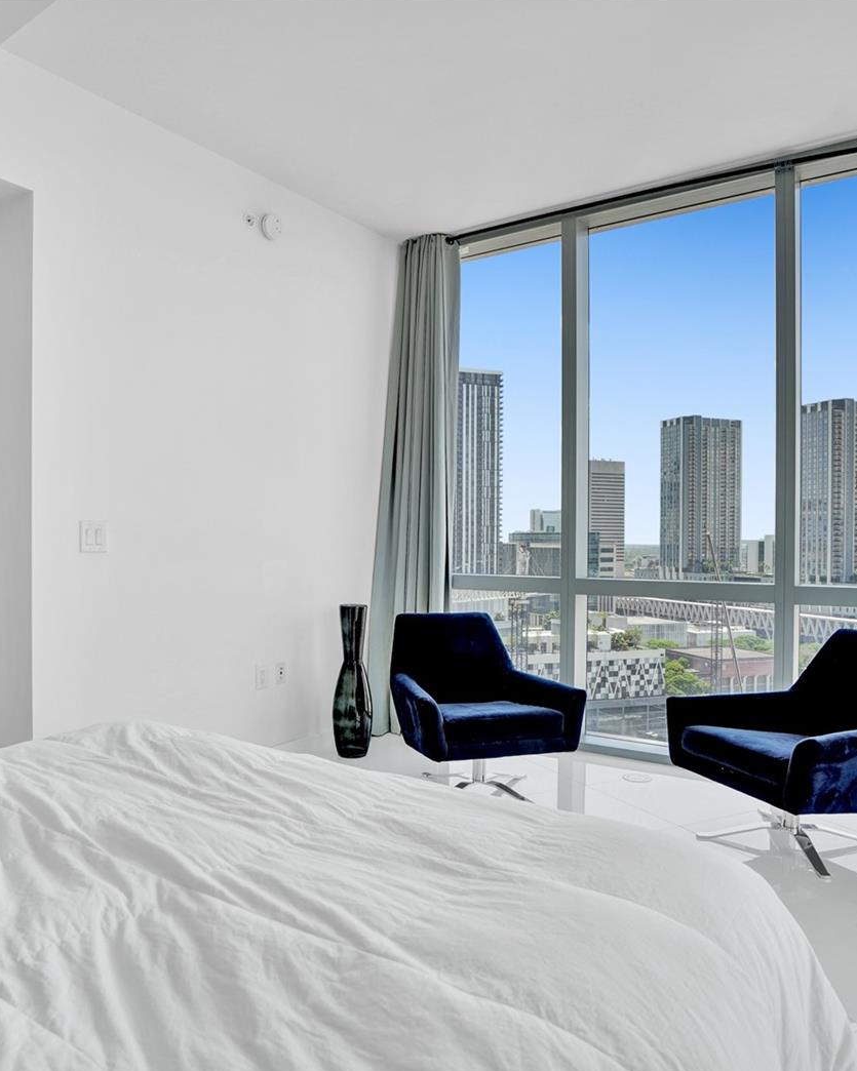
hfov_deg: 60.6
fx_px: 729
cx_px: 372
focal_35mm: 23
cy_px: 540
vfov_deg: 72.6
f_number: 5
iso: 200
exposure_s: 1/200
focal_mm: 16
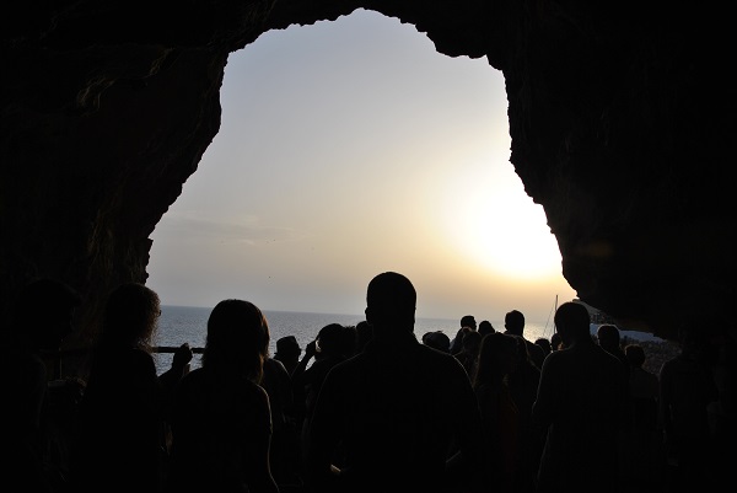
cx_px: 368
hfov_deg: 57.2
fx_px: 676
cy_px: 246
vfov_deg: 40.0
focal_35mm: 33
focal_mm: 22
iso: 100
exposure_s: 1/320
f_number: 9
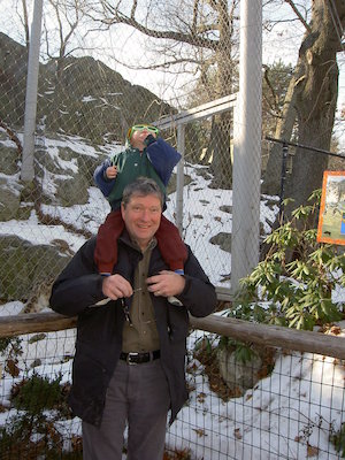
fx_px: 452
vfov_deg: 54.0
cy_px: 230
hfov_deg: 41.8
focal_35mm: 34
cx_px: 172
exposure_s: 1/125
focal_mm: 5.6
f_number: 4.7
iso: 50
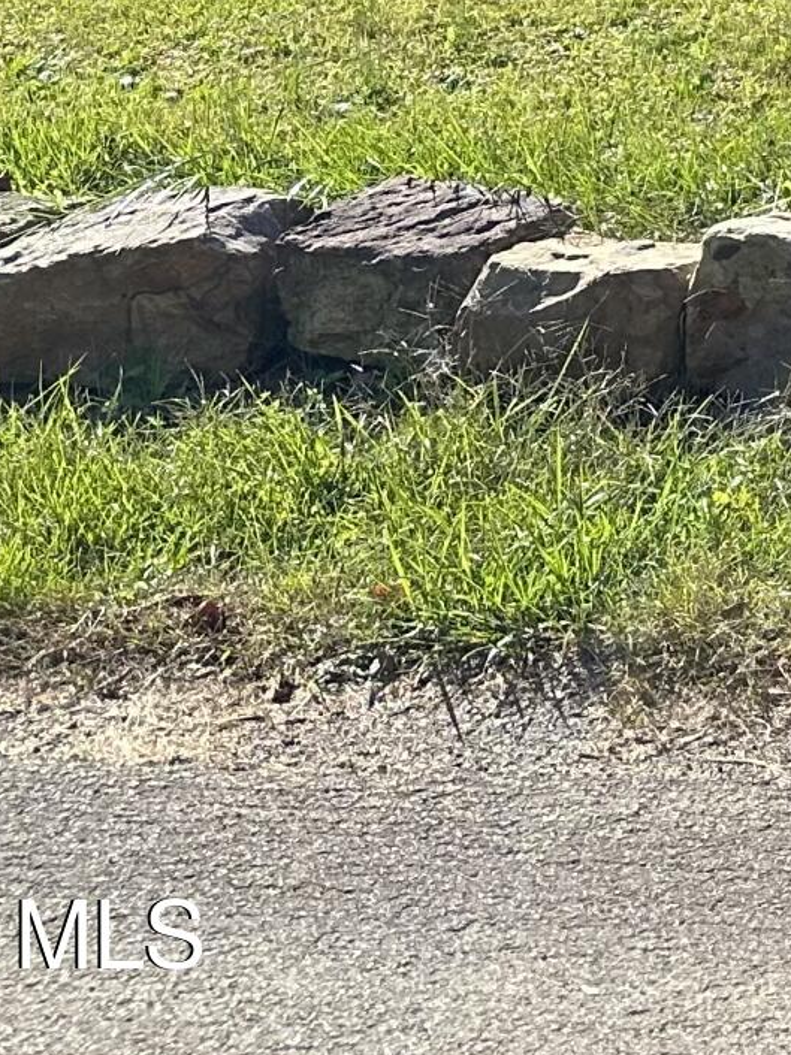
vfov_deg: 17.1
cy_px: -592
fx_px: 3110
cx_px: 2035
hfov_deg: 11.4
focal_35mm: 102
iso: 80
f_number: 1.78
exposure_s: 1/1664
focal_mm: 6.86
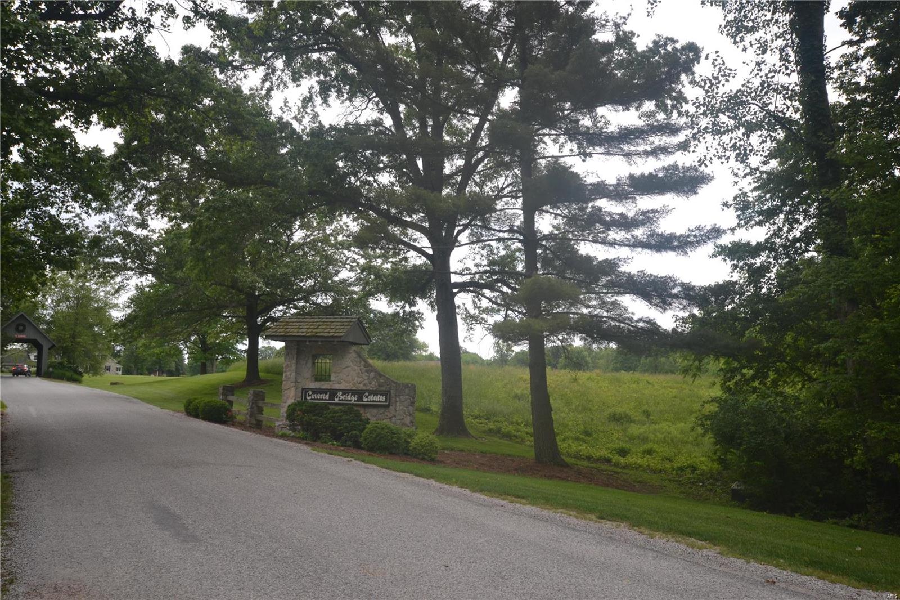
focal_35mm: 30
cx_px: 450
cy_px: 300
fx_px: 750
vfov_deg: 43.6
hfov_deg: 61.9
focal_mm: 20
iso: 220
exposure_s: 1/125
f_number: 5.6
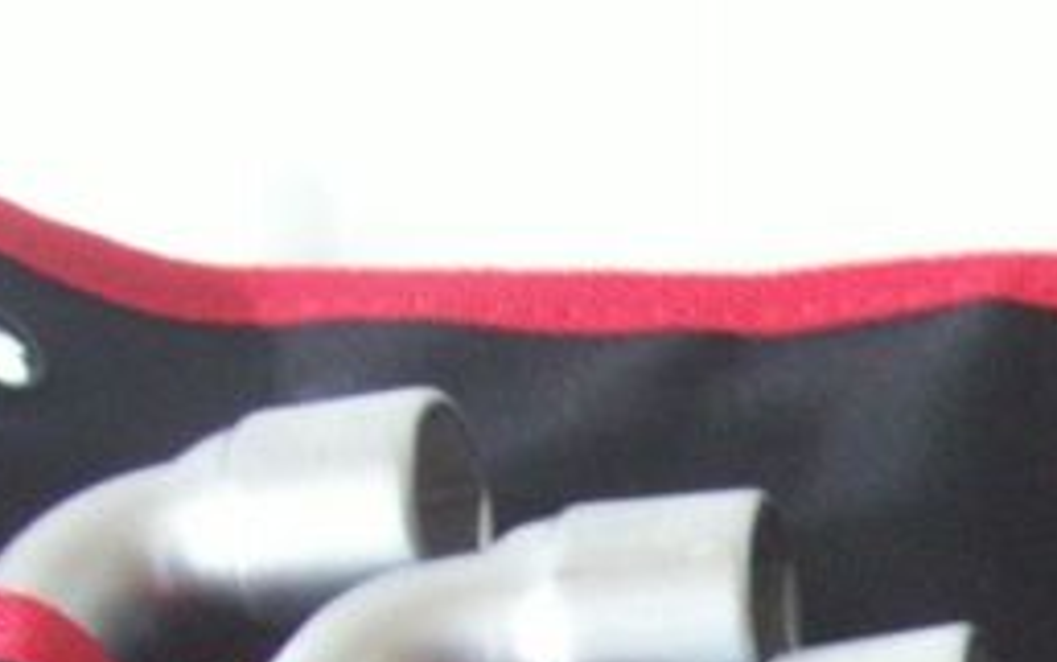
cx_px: 1699
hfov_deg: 13.8
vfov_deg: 9.0
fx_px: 4036
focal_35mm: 140
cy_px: 1110
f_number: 2.7
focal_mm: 5.6
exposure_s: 1/8.43
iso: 160
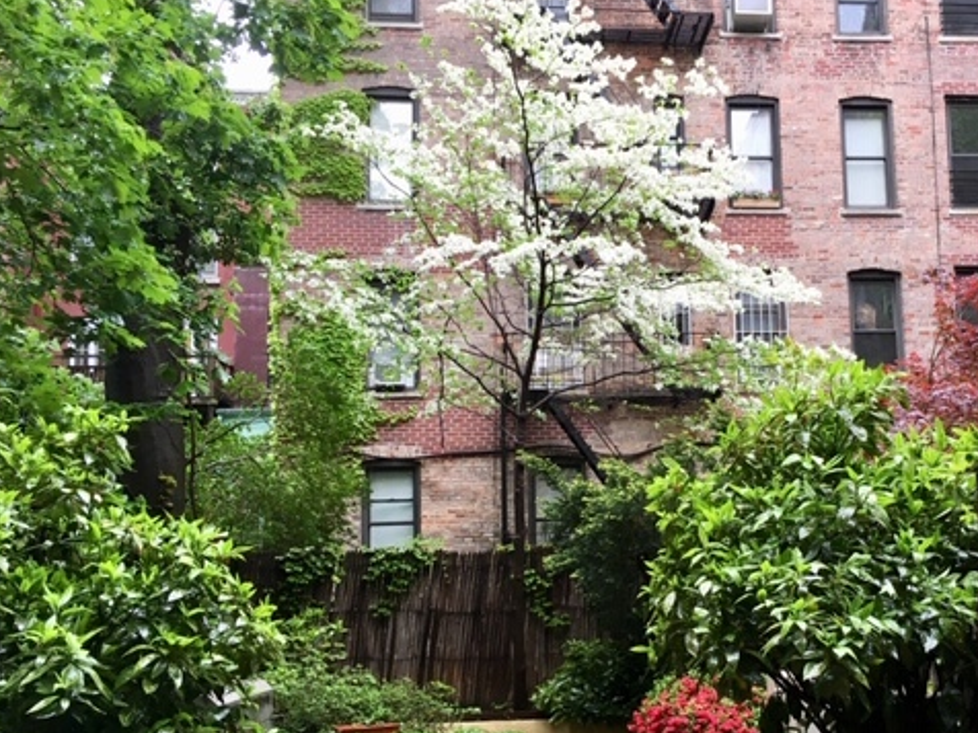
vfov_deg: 36.6
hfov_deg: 47.3
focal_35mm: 39
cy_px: 460
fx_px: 1102
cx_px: 631
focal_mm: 4.15
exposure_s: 1/40
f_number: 2.2
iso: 32
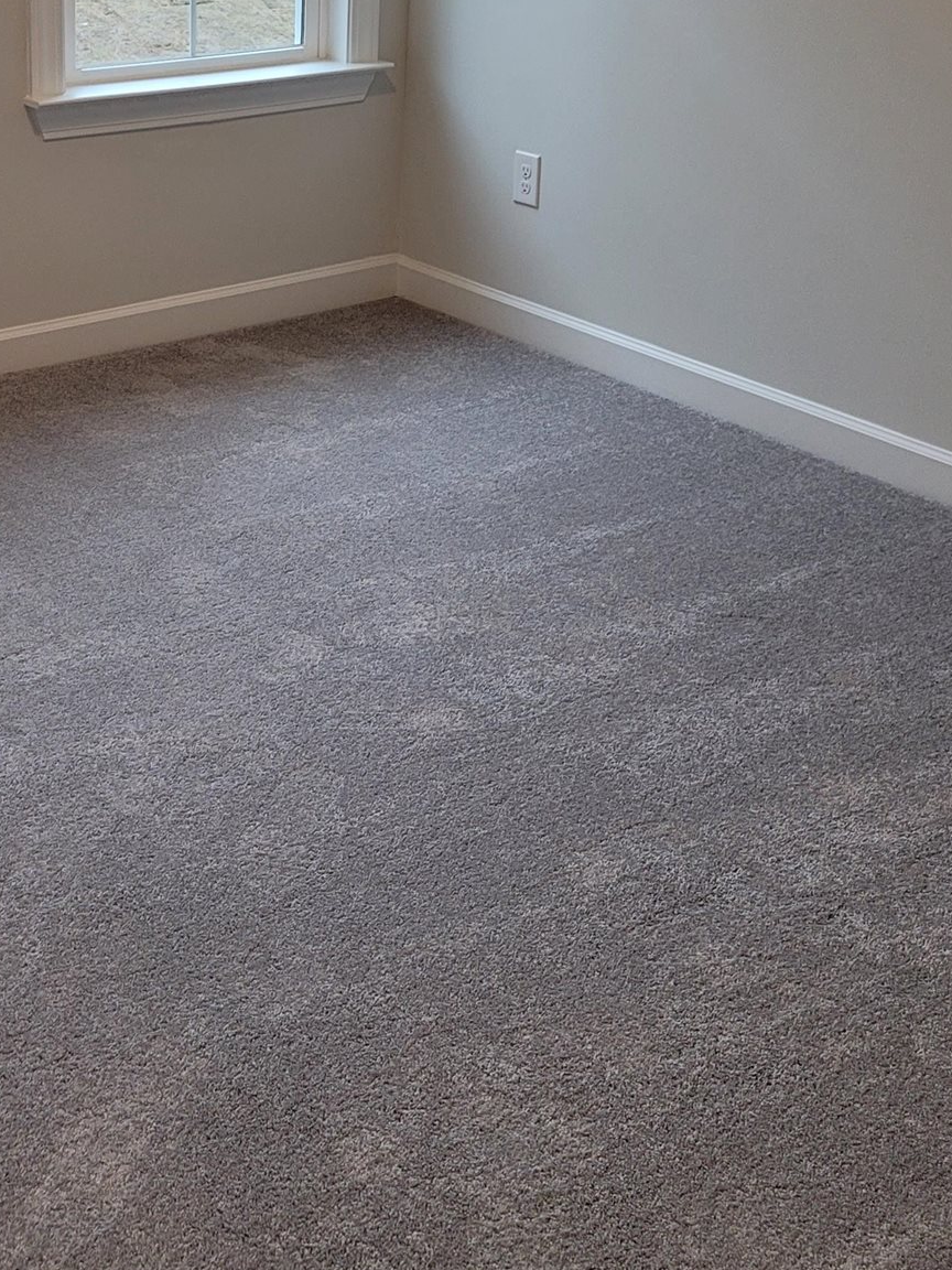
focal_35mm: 52
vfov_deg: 35.5
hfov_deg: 27.8
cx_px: 290
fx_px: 1907
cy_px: 238
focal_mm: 5.4
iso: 200
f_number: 1.8
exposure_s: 1/120
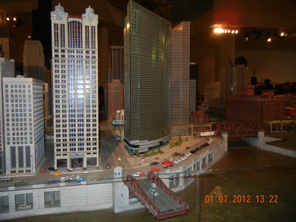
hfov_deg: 60.0
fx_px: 257
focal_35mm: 30
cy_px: 111
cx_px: 148
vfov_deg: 46.8
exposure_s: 1/30
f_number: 3.5
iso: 200
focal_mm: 5.4
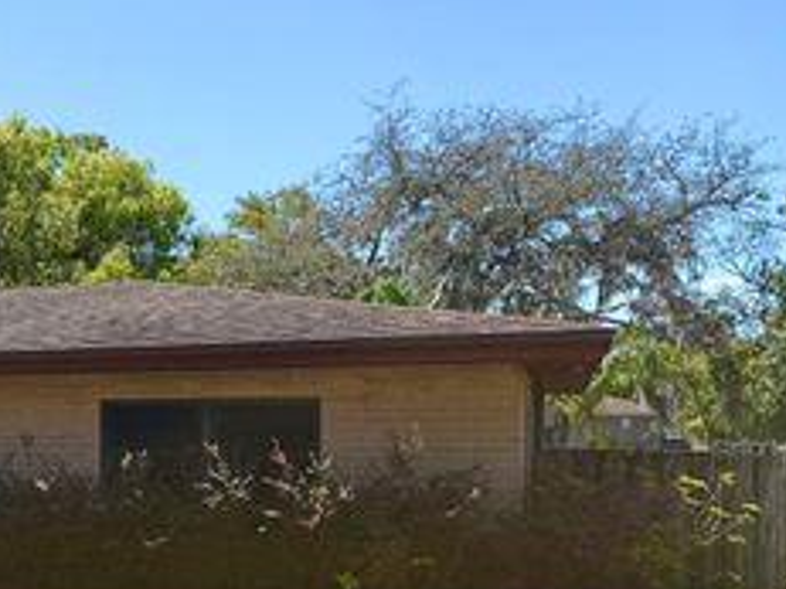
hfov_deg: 33.1
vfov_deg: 27.6
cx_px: -37
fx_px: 1180
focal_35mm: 52
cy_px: 448
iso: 80
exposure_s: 1/3584
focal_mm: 6.76
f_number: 1.78
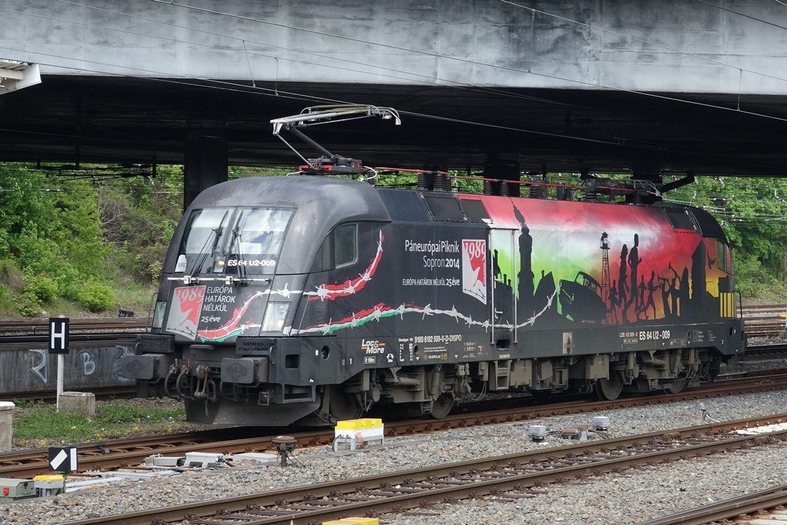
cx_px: 394
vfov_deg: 16.5
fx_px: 1814
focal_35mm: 83
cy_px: 262
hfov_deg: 24.5
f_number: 8
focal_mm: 30.5
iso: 400
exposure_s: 1/200
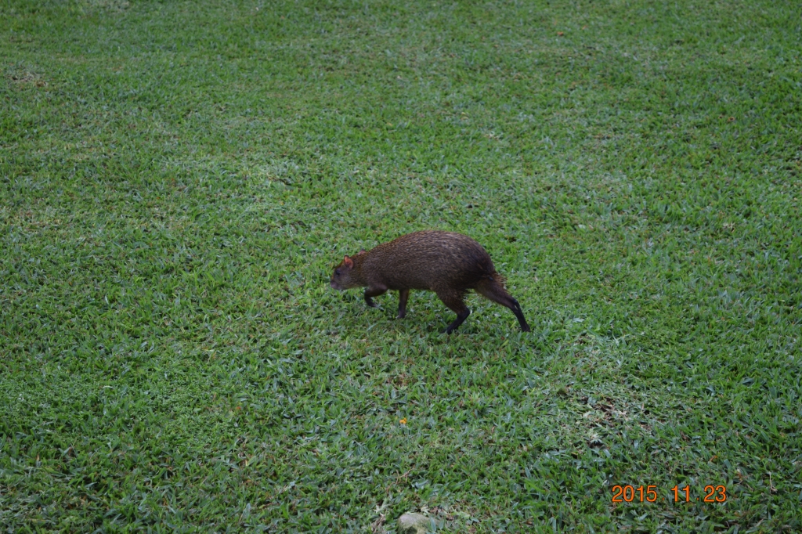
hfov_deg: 24.6
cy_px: 267
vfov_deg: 16.5
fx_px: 1837
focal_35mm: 82
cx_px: 401
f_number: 6.3
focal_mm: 55
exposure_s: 1/160
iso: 400
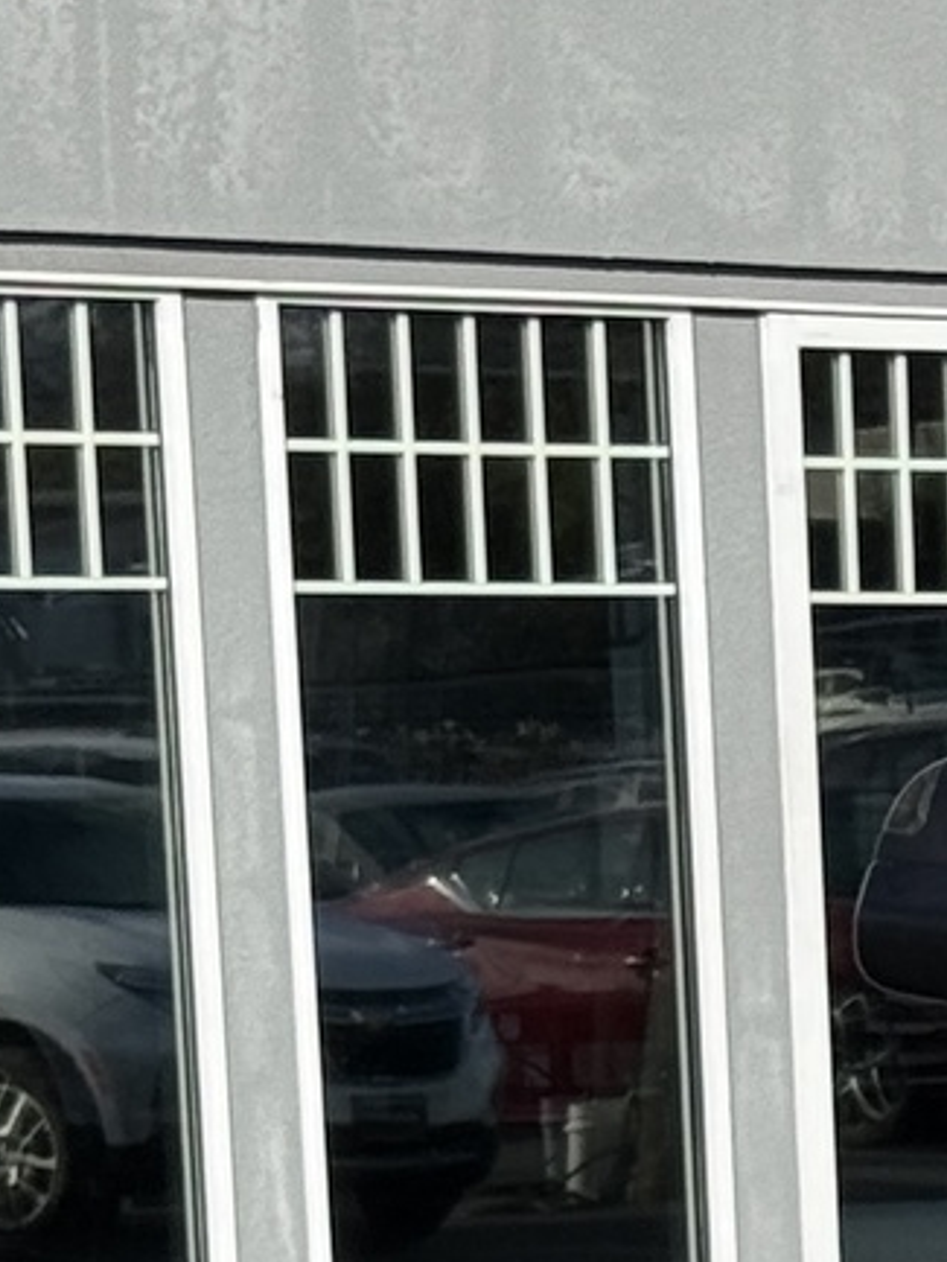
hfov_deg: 6.2
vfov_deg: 8.5
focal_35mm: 227
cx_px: 2427
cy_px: 1833
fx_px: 8276
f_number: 1.78
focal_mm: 6.76
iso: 64
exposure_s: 1/3891
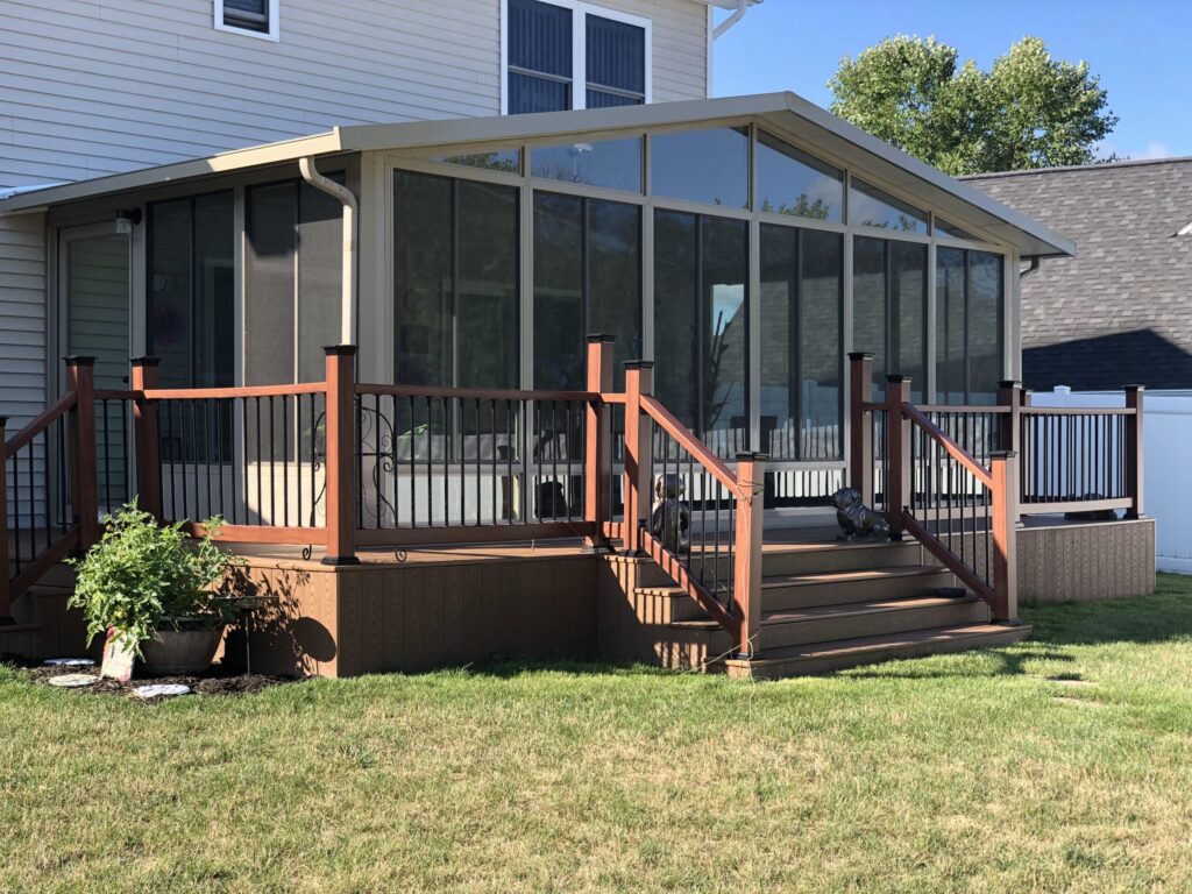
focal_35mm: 52
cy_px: 447
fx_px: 1791
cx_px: 596
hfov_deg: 36.8
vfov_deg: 28.0
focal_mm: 6
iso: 16
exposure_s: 1/267
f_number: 2.4
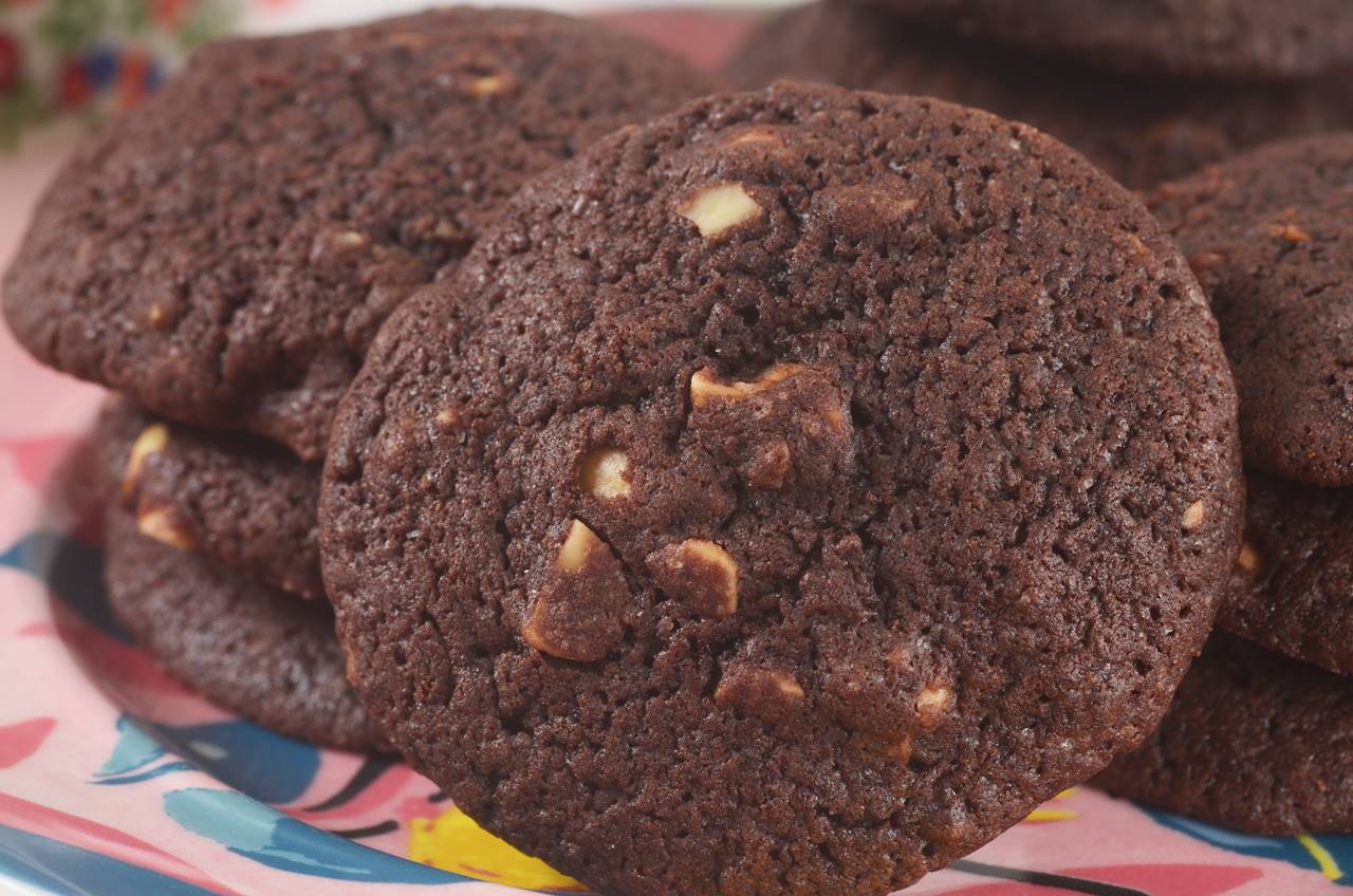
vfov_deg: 8.7
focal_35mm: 158
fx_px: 5908
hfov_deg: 13.1
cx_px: 676
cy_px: 448
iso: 100
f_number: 8
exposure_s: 1/30
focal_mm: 105
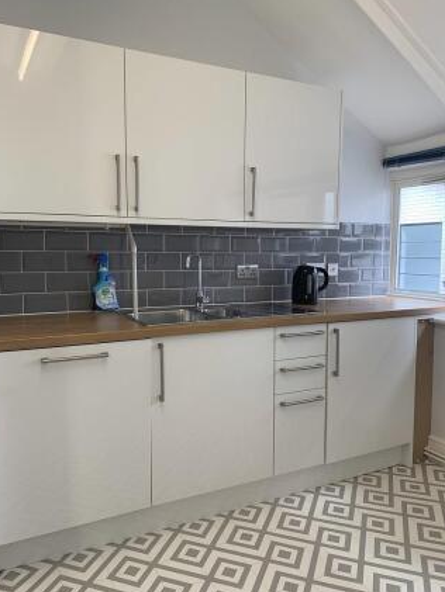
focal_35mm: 27
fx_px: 463
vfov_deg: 65.3
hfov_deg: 51.4
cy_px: 299
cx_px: 215
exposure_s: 1/50
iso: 50
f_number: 1.8
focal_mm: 4.25
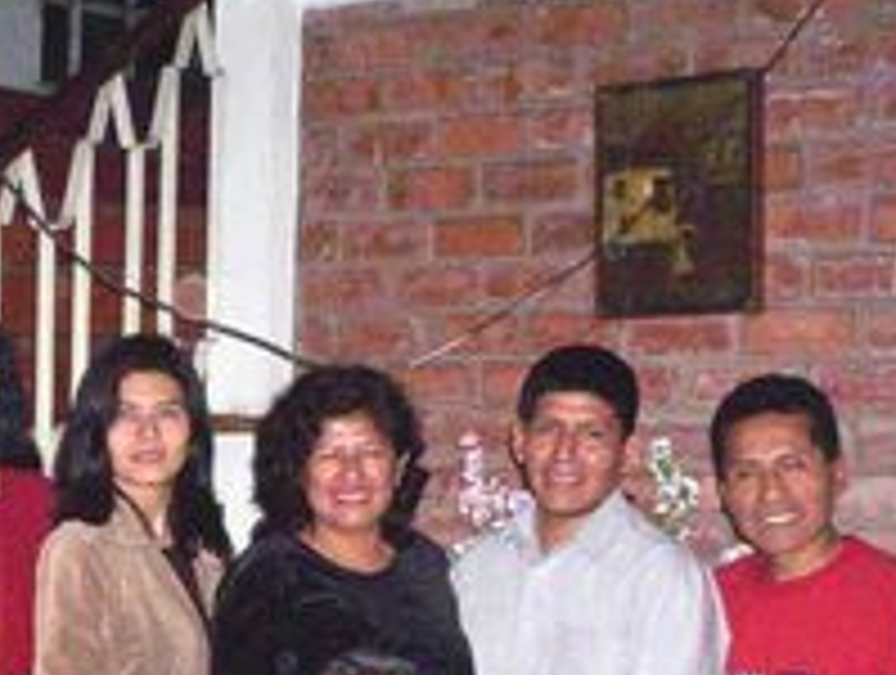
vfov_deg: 16.9
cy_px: 630
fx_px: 2230
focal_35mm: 86
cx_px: 234
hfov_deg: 22.5
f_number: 4.5
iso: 140
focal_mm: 4.99
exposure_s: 1/60
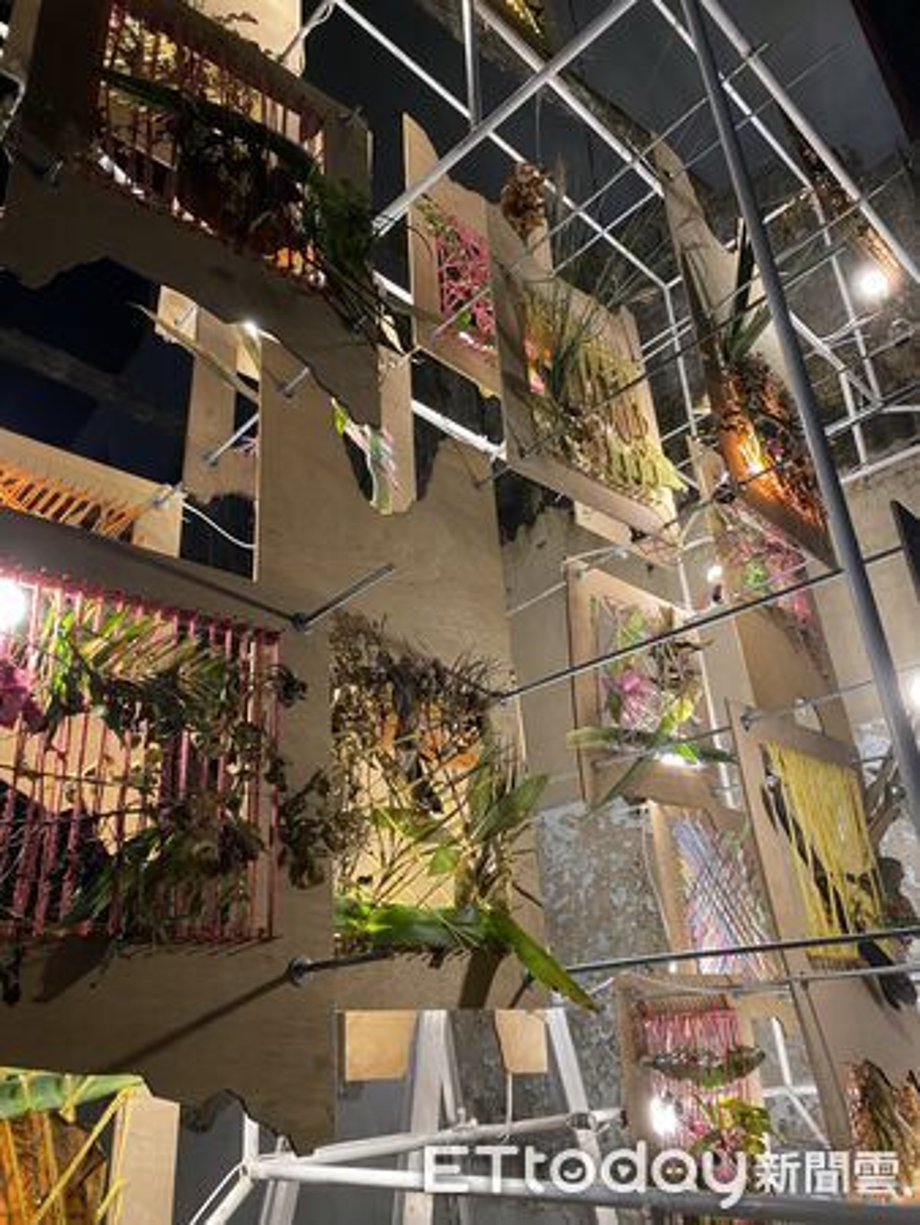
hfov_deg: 53.1
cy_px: 612
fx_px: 920
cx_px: 460
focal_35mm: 26
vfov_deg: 67.3
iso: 320
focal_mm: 4.25
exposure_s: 1/60
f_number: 1.8
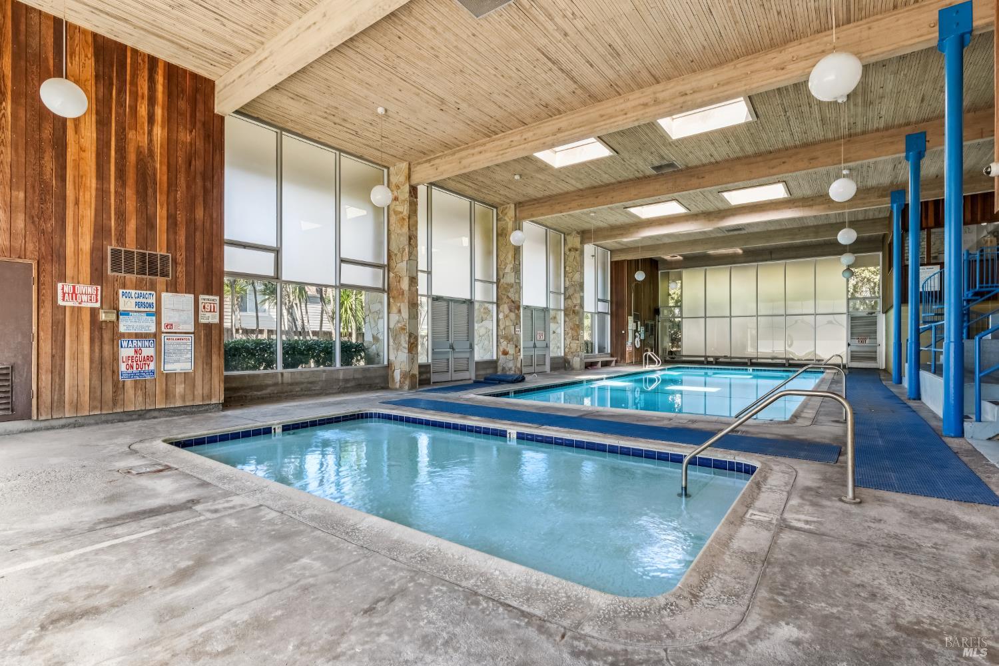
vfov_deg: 70.4
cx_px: 500
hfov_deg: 93.3
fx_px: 472
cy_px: 333
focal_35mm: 17
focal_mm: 17
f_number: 11
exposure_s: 1/15
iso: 200
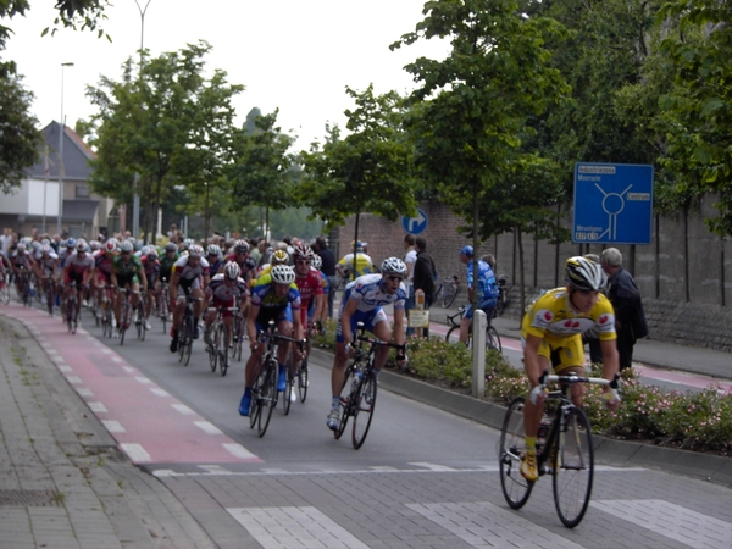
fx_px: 2516
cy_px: 274
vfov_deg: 12.5
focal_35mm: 119
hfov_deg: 16.6
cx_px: 366
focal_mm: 18.3
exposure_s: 1/210
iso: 70
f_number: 3.1
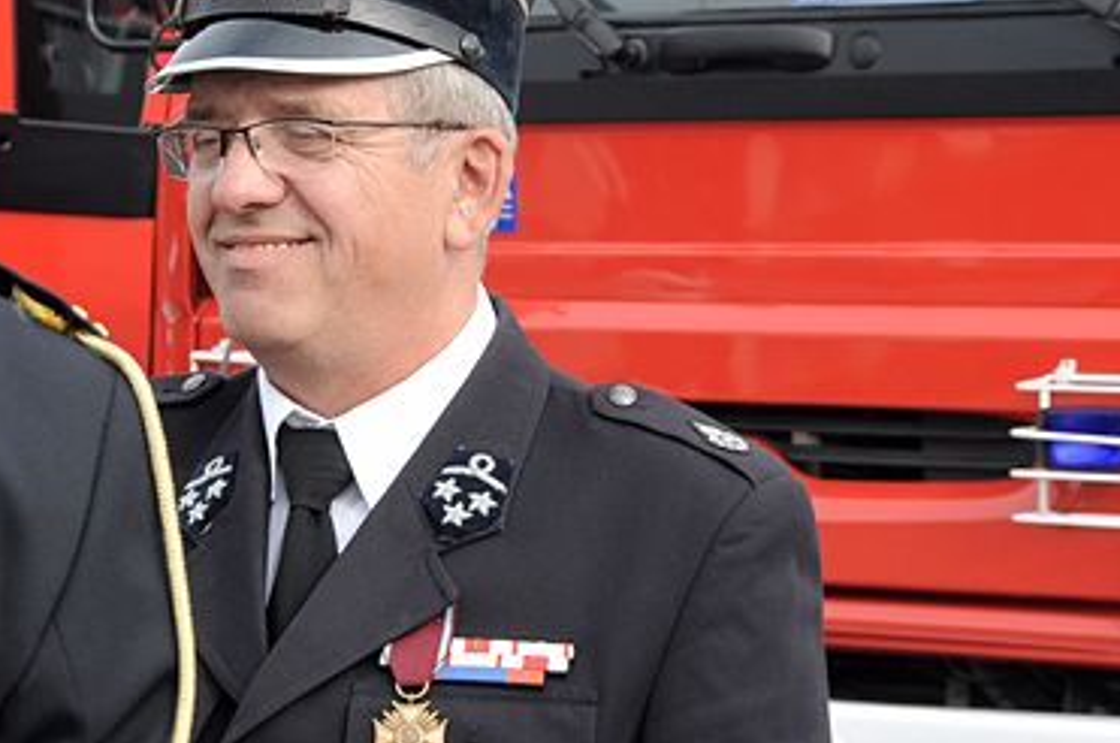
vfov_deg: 8.0
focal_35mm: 172
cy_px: 464
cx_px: 287
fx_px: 5342
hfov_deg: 11.9
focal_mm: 50
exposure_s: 1/320
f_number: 9
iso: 500
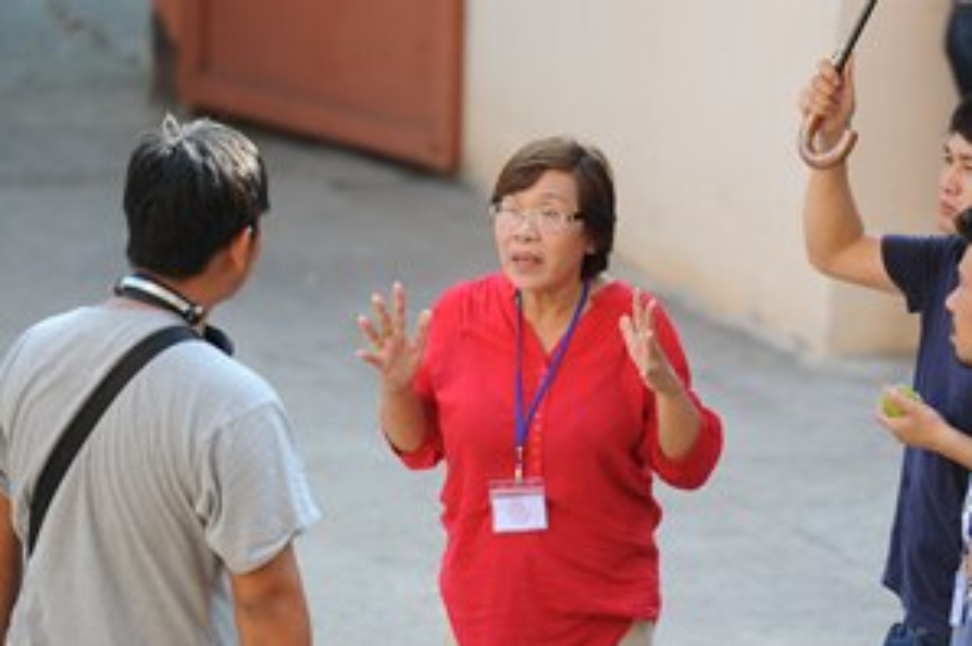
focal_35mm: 277
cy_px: 334
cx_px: 633
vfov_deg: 4.9
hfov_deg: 7.4
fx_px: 7471
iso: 320
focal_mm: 165
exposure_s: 1/640
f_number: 2.8
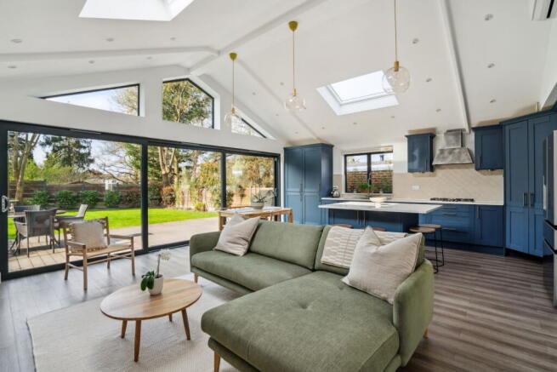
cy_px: 186
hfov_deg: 96.7
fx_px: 248
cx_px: 278
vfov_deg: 73.8
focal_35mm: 16
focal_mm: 16
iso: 640
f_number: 8
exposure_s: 1/50
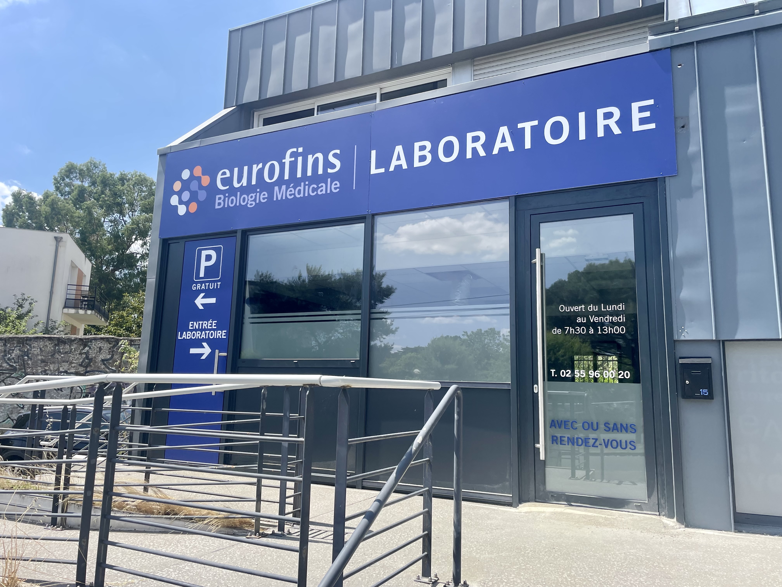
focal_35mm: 26
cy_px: 294
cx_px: 391
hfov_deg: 67.3
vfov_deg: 53.1
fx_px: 587
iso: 32
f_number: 1.6
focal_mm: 4.2
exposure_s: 1/2092
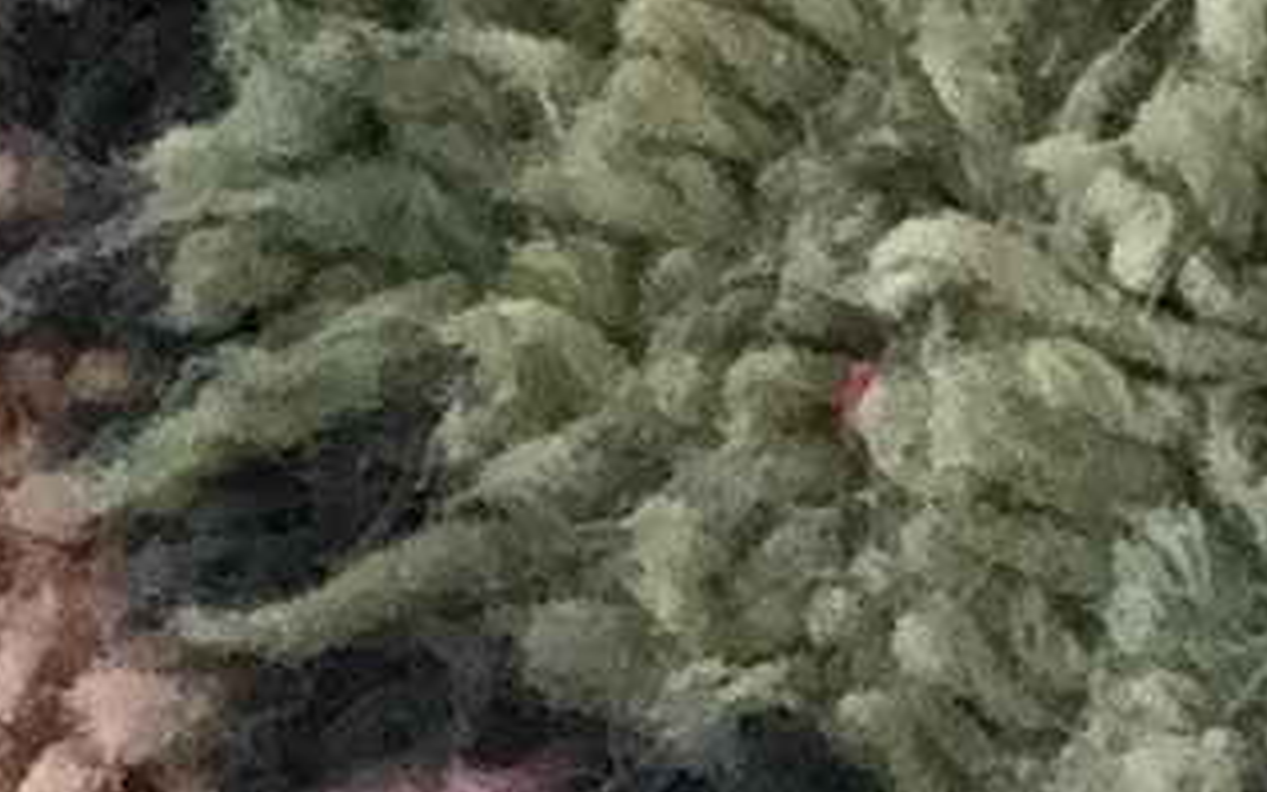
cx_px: 3613
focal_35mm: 317
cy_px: 60
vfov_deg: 4.1
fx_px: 10944
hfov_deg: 6.2
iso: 32
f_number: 2.2
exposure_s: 1/33
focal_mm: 4.15
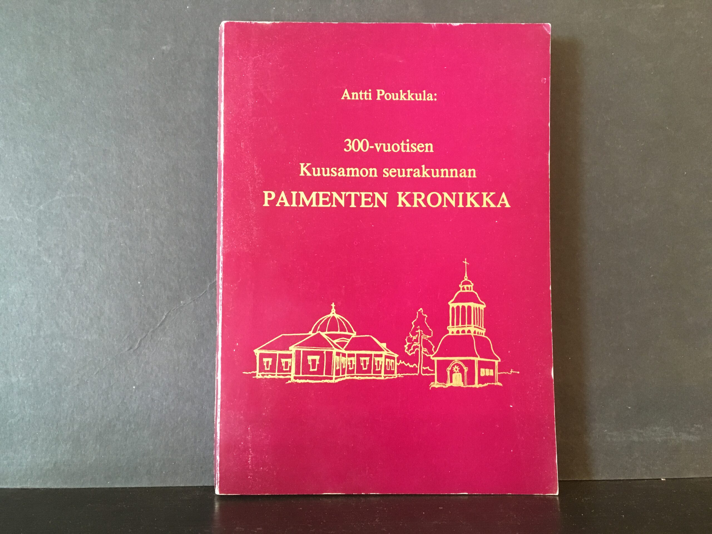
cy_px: 267
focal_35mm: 29
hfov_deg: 61.7
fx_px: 596
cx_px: 356
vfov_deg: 48.2
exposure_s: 1/17
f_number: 2.2
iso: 200
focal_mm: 4.15
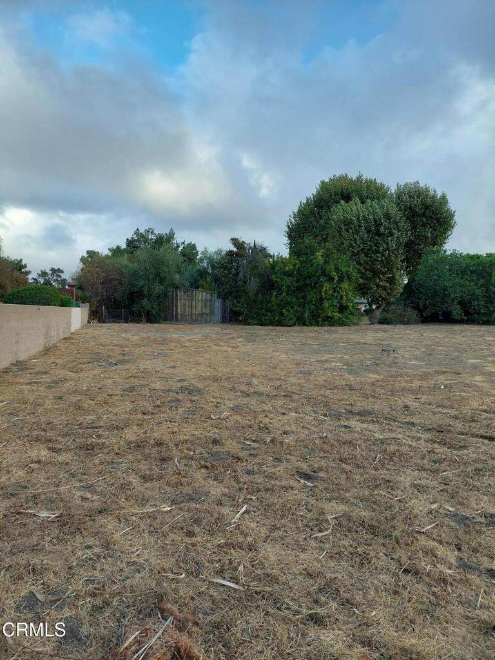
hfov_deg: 56.8
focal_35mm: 24
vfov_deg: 71.6
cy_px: 330
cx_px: 248
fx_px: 458
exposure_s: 1/398
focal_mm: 5.23
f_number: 1.8
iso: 40
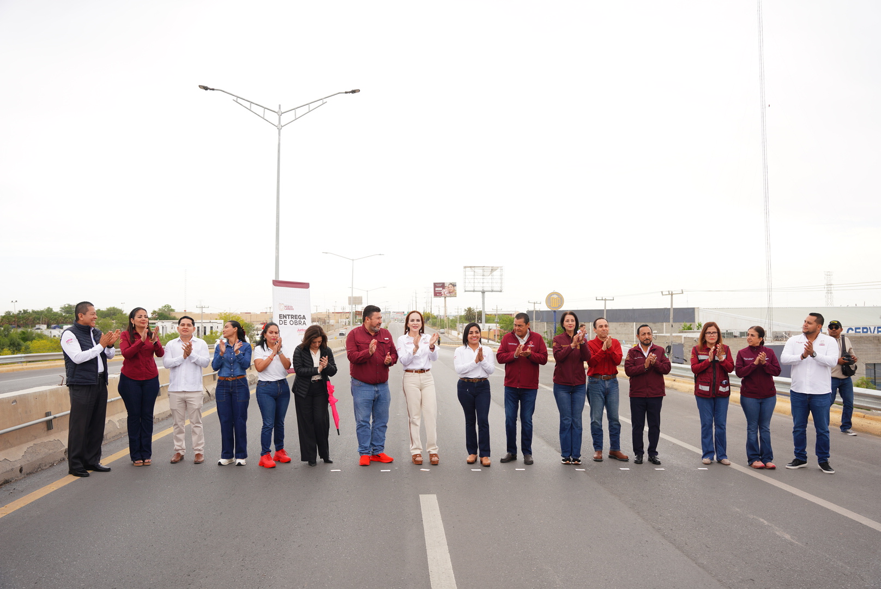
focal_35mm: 29
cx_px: 440
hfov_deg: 63.3
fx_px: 715
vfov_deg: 44.8
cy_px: 294
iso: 100
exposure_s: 1/200
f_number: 4.5
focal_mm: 29.2
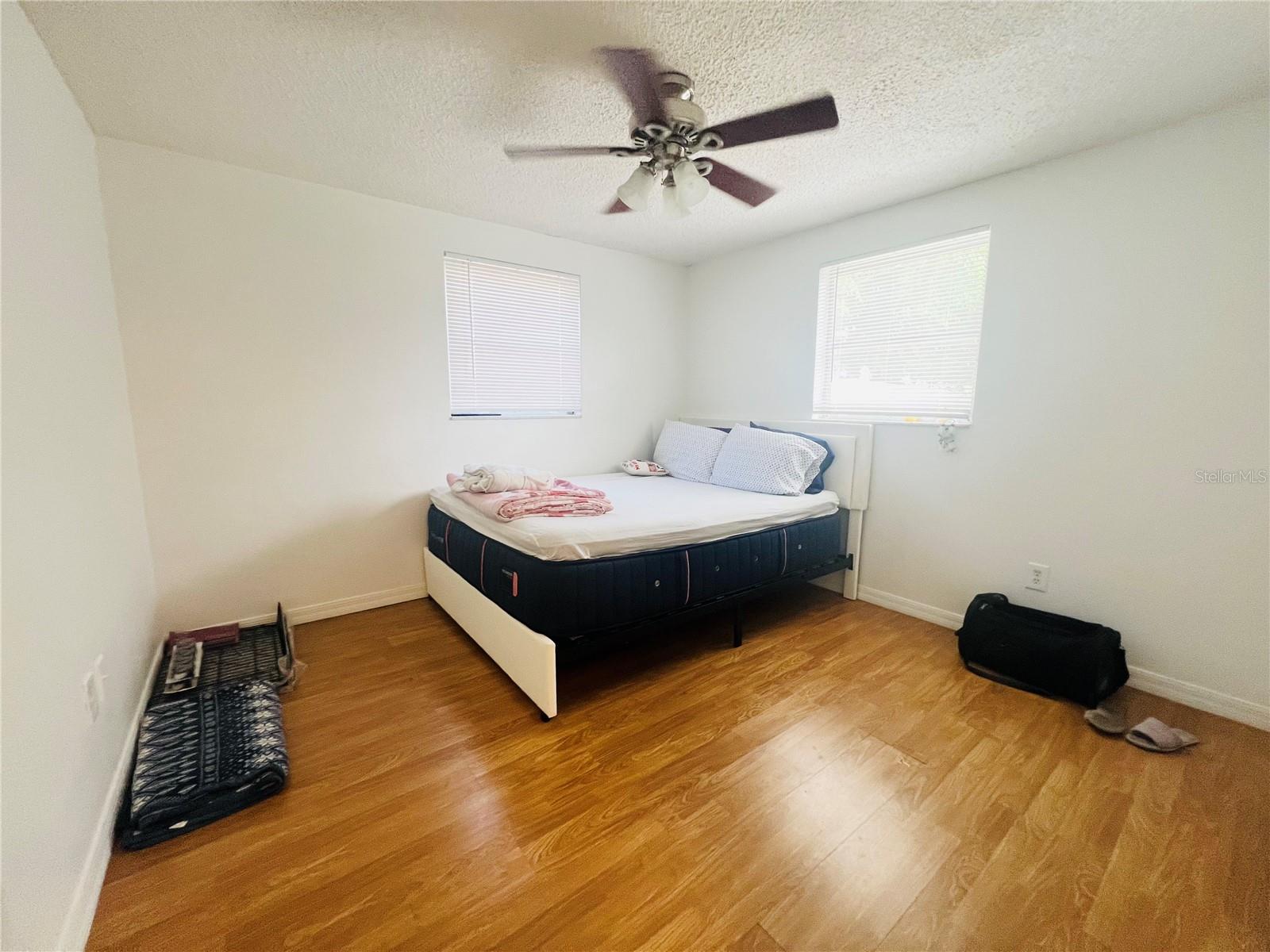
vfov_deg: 89.9
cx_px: 635
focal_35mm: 13
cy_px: 476
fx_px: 477
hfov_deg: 106.2
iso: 200
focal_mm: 1.57
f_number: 1.8
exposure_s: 1/120
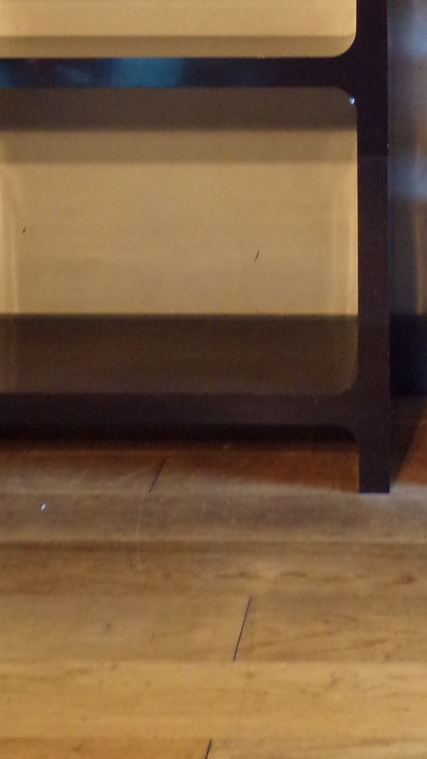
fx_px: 1308
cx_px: 398
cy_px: -92
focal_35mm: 65
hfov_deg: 18.2
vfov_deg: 29.0
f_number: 3
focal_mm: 4.3
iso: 343
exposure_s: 1/17
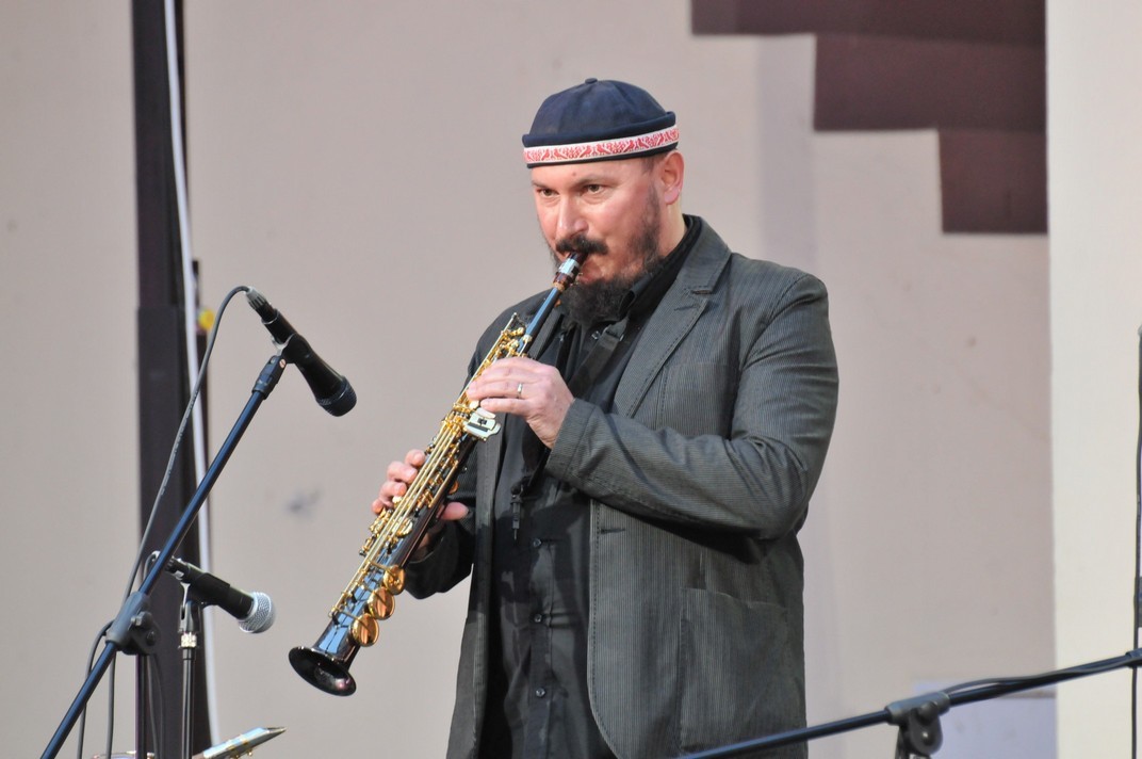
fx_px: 14258
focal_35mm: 450
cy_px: 380
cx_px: 571
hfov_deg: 4.6
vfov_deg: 3.0
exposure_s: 1/30
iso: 1250
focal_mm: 300
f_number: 8
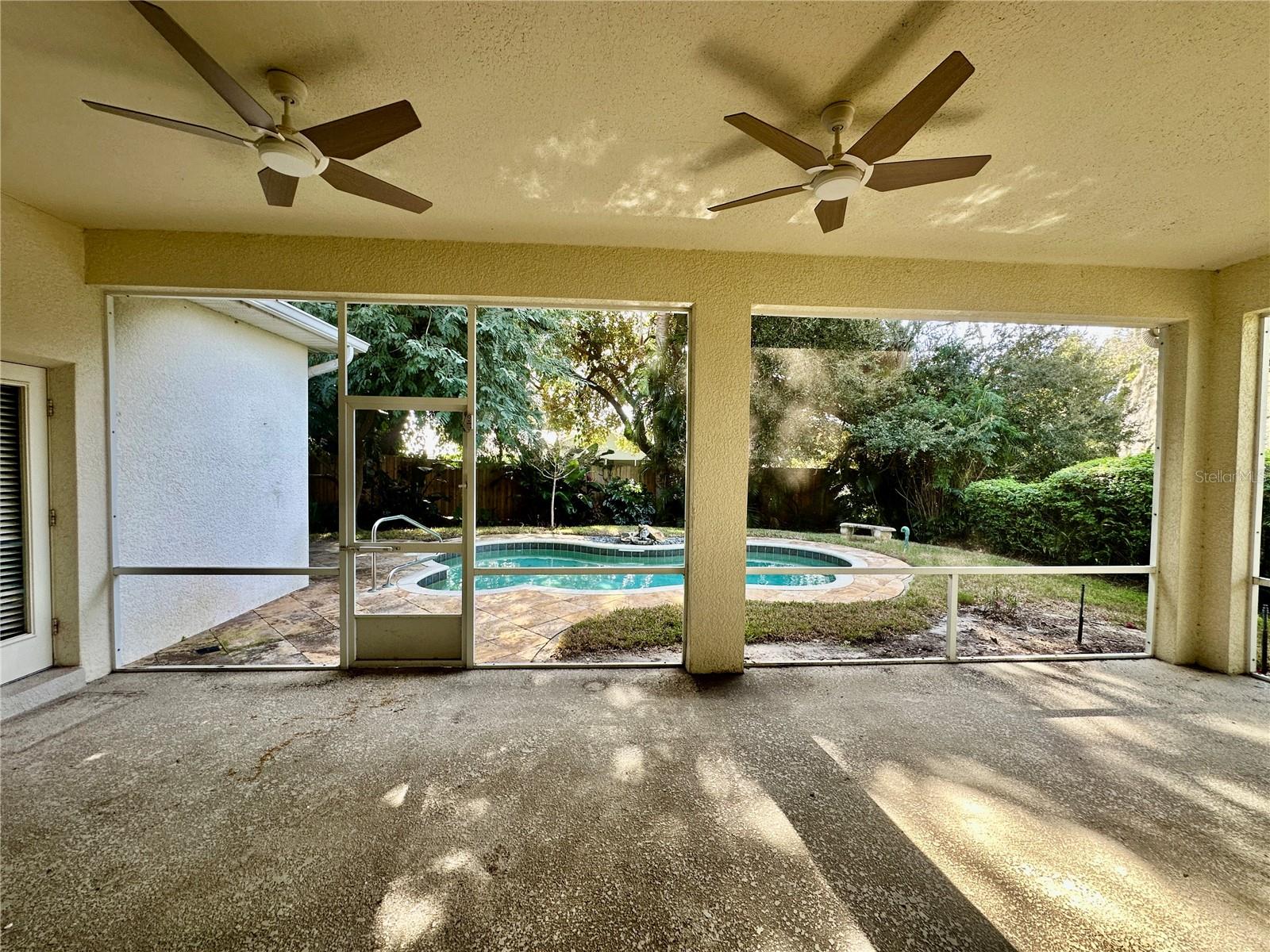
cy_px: 476
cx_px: 635
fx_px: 514
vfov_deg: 85.7
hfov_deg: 102.1
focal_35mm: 14
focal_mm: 2.22
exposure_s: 1/99
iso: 64
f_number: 2.2
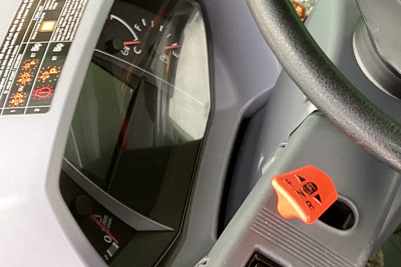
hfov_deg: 21.3
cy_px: -53
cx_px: 513
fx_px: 969
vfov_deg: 15.2
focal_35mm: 87
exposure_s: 1/60
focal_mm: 3.3
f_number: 2.4
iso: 64
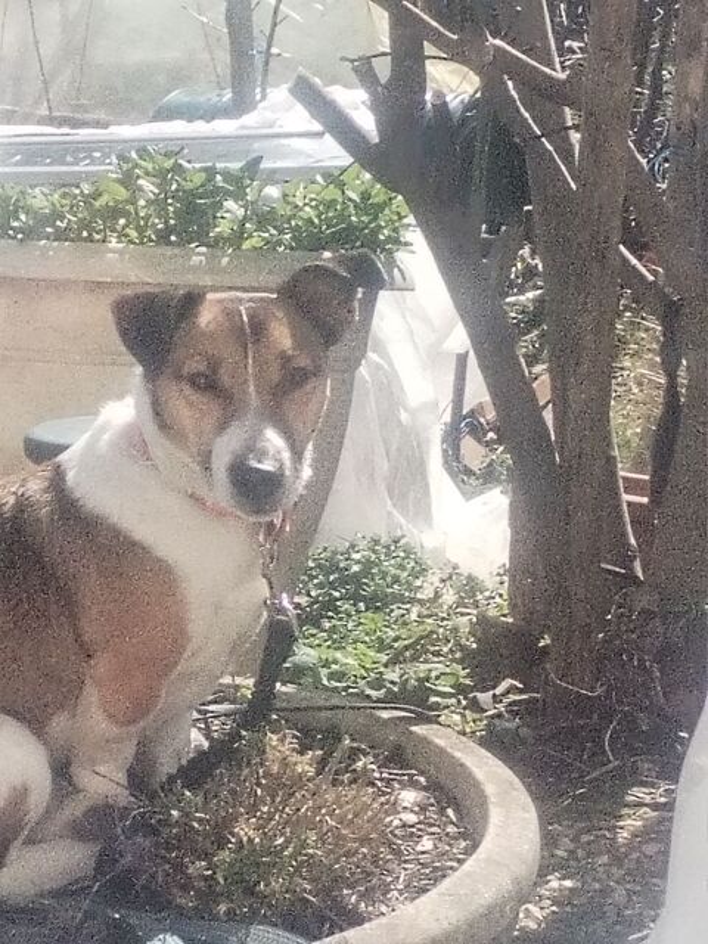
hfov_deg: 6.5
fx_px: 6272
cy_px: 472
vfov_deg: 8.6
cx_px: 354
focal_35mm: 230
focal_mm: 4.75
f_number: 1.8
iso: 120
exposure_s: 1/958
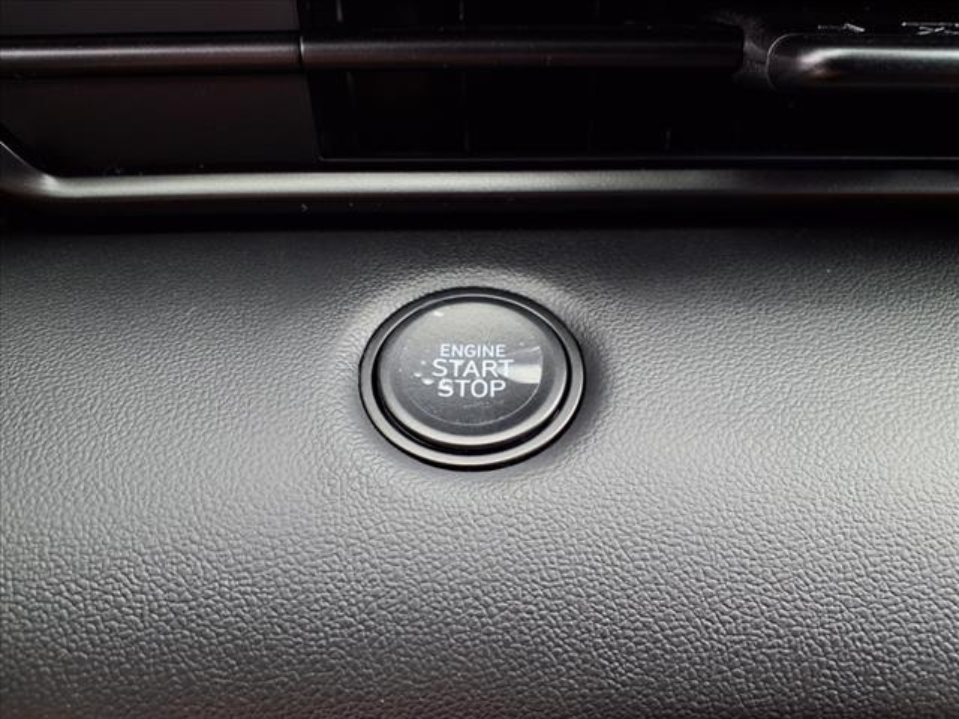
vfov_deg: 51.4
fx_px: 748
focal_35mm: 27
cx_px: 480
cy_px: 360
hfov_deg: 65.3
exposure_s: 1/40
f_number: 1.9
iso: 125
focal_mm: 3.58
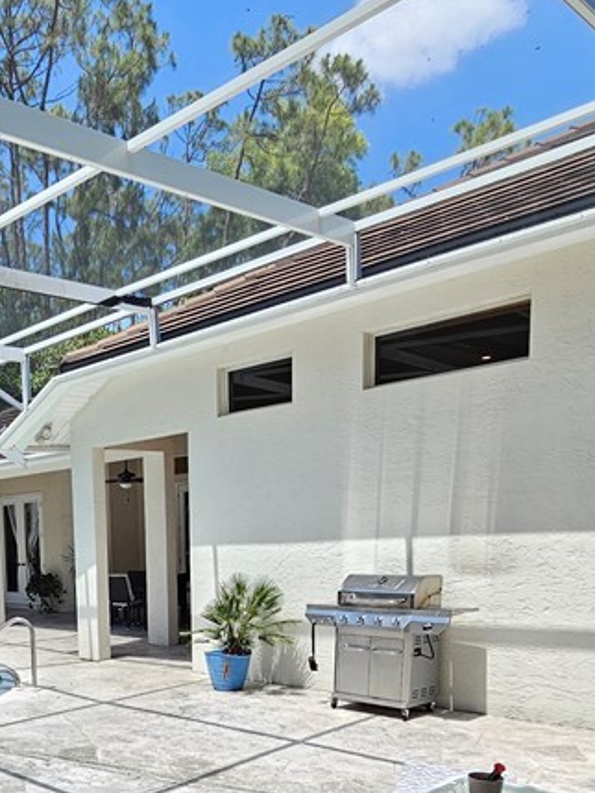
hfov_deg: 40.8
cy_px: 643
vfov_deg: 54.1
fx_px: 710
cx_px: 26
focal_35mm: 31
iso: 50
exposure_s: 1/385
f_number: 2.2
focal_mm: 2.2
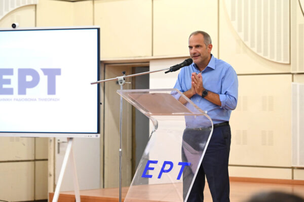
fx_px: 1012
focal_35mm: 120
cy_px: 101
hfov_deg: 17.1
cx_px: 152
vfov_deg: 11.4
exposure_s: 1/100
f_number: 5.6
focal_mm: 120
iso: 2500
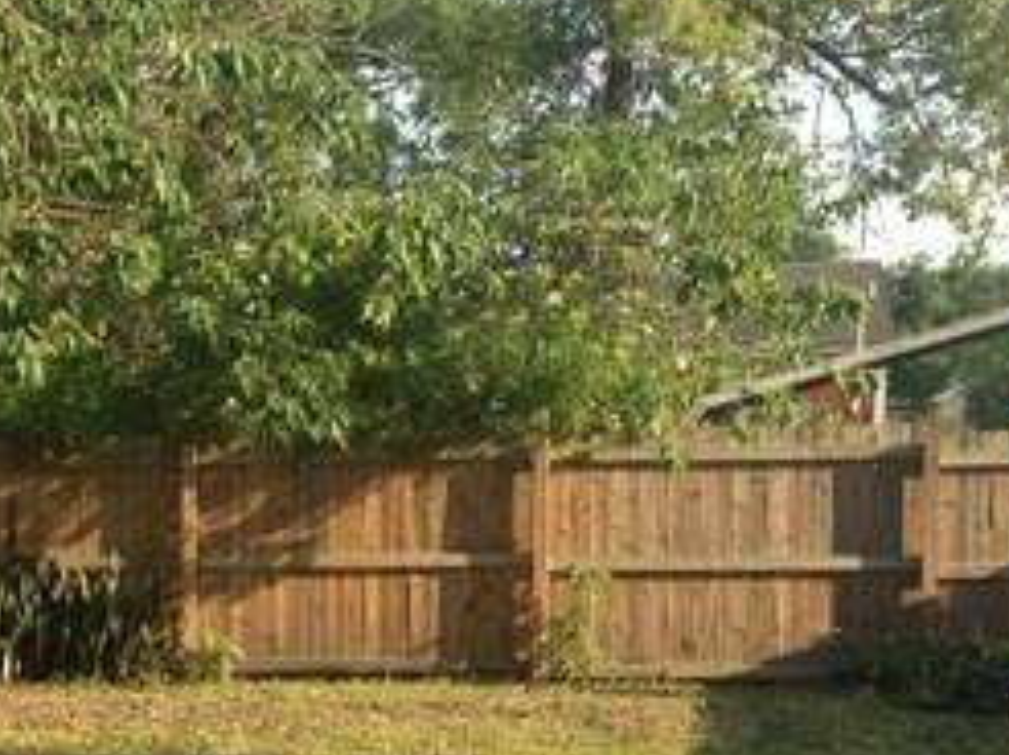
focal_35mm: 86
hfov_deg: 21.8
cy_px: 693
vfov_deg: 16.9
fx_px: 2504
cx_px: -45
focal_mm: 4.12
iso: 50
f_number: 2.4
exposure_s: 1/311
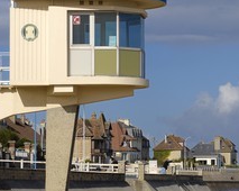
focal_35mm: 195
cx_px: 229
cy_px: 103
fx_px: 1378
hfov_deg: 9.9
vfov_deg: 7.9
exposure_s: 1/320
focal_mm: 70
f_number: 9
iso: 100
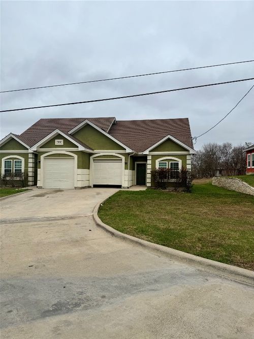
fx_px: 235
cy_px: 170
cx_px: 127
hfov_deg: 56.8
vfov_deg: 71.6
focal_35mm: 24
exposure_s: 1/2907
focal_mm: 6.76
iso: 80
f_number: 1.78
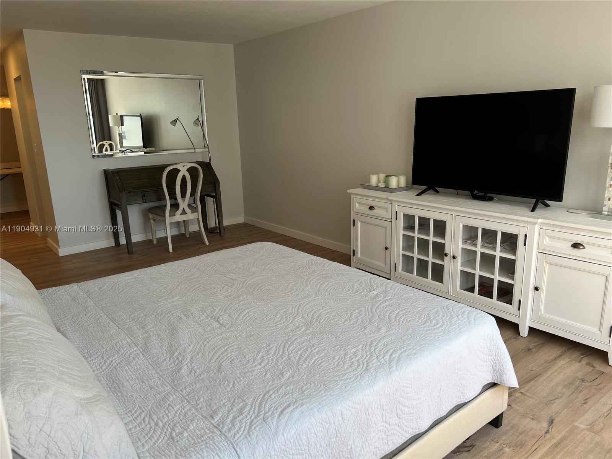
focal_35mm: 26
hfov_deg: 67.3
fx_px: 460
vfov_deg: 53.1
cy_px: 230
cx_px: 306
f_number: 1.5
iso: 32
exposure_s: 1/121
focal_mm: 5.7
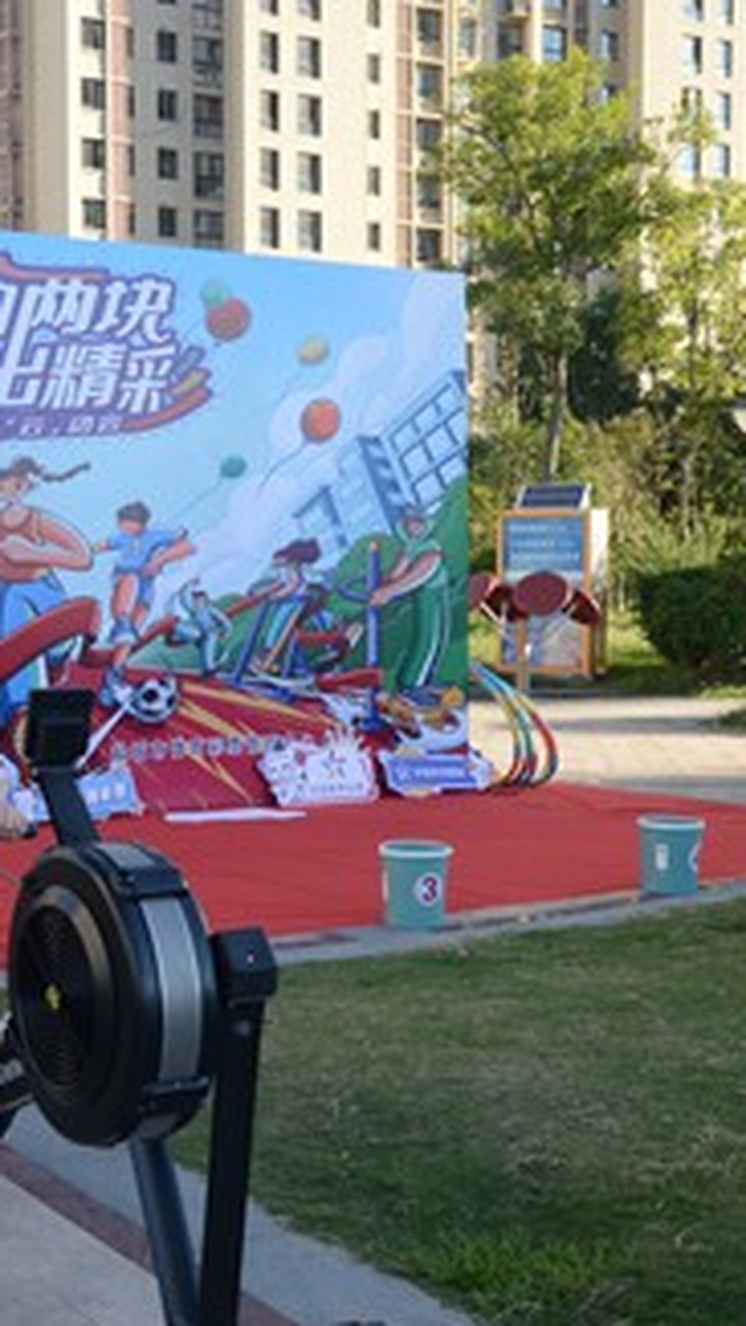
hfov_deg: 21.8
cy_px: 671
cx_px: -12
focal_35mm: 53
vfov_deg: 39.2
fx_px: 1862
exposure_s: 1/250
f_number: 5
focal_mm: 22
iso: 200
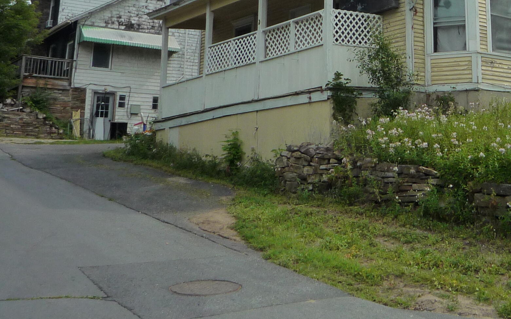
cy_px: -14
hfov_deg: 37.7
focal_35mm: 51
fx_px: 710
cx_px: 428
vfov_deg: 24.0
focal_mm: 4.4
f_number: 4.5
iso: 160
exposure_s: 1/800
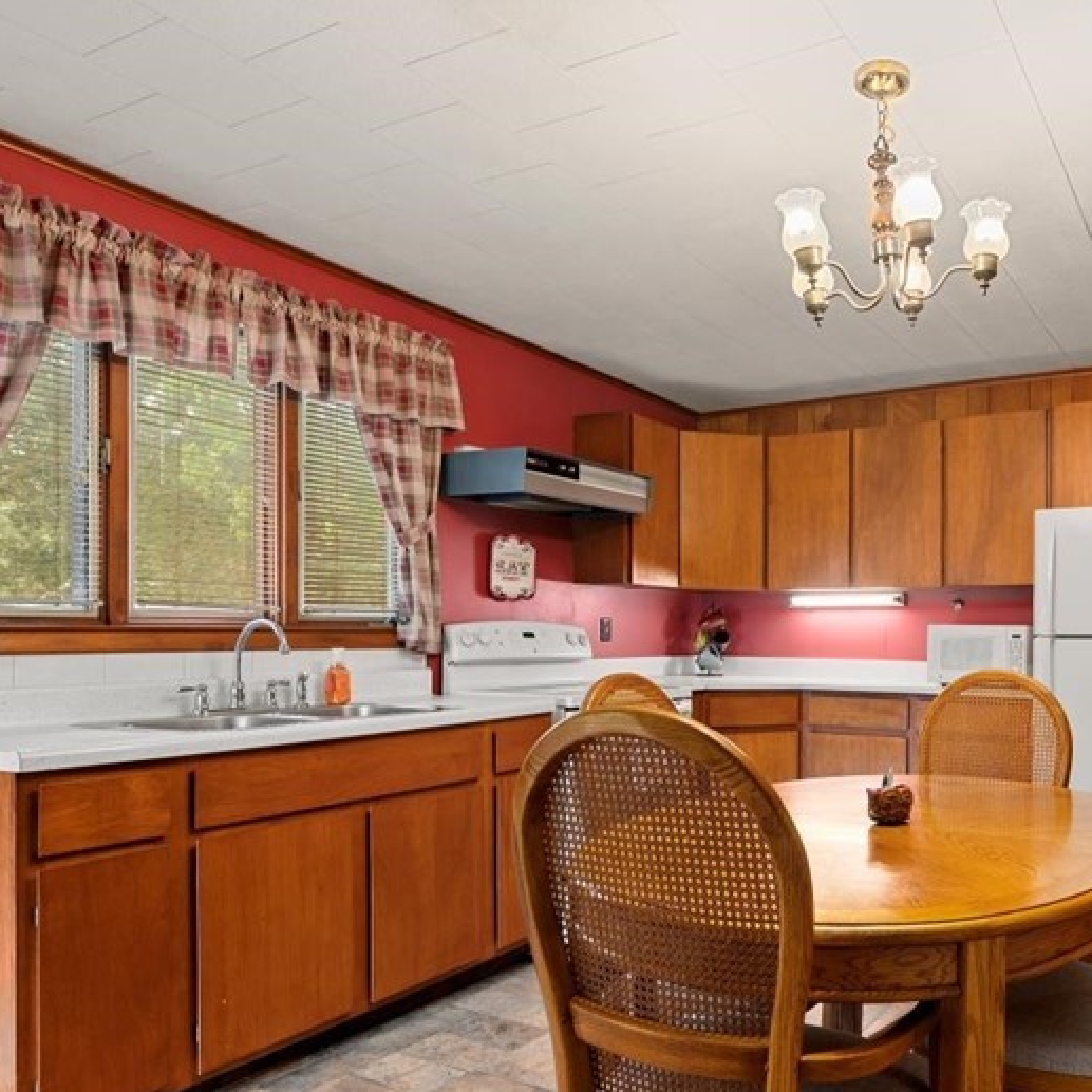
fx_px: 892
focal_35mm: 25
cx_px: 842
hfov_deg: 59.0
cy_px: 626
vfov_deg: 62.6
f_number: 7.1
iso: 320
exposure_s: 1/2.5
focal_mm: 14
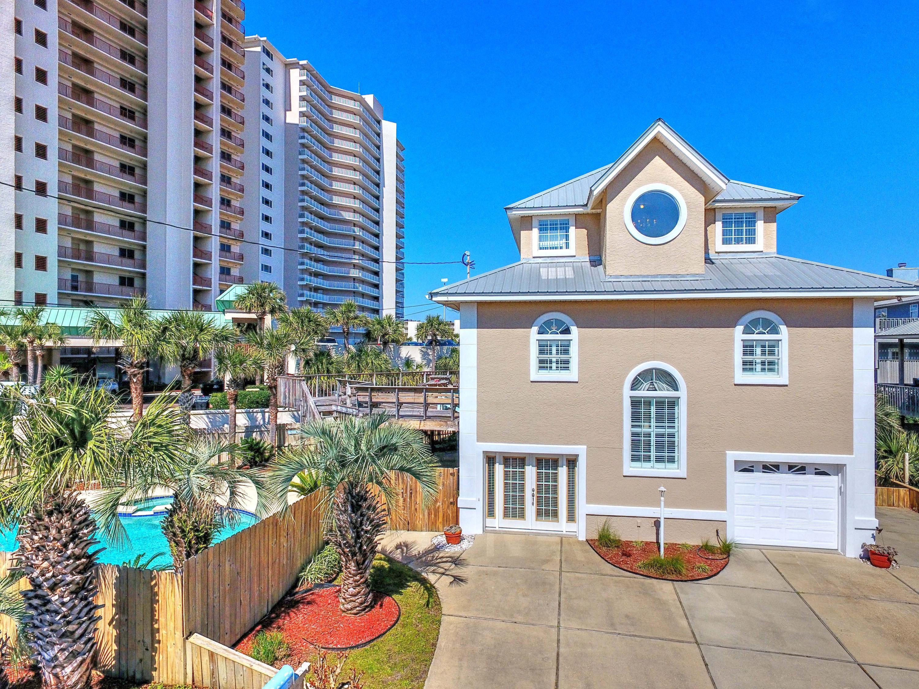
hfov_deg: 81.7
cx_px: 460
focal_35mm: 20
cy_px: 344
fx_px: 531
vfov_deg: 66.0
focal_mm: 3.6
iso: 100
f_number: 2.8
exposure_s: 1/2618
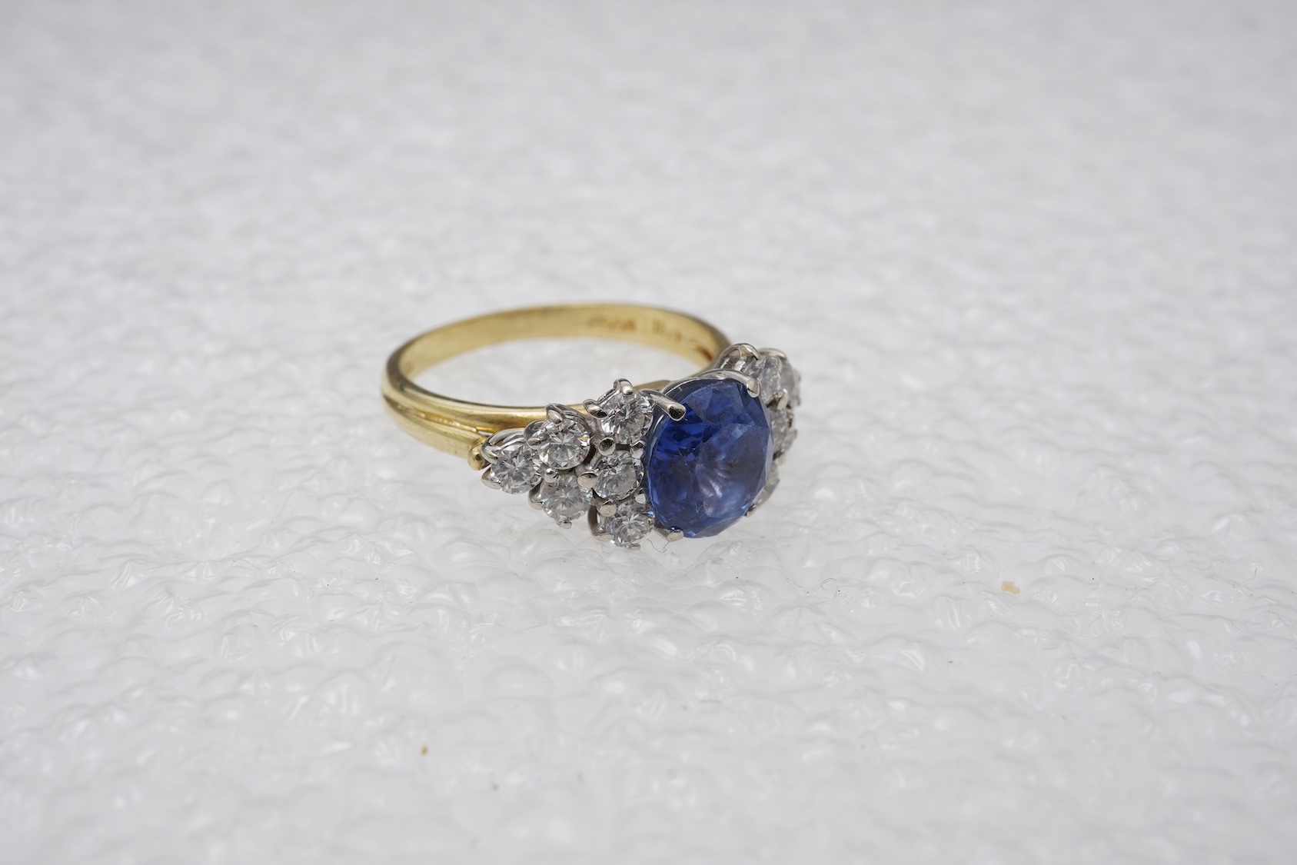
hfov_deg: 43.6
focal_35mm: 45
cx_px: 648
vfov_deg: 29.9
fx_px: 1621
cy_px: 432
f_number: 22
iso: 400
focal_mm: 30
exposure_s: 1/125
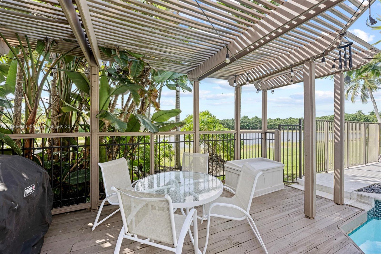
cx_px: 190
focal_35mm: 14
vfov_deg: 81.2
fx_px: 148
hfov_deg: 104.3
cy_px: 127
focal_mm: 14
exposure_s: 1/25
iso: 64
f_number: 8
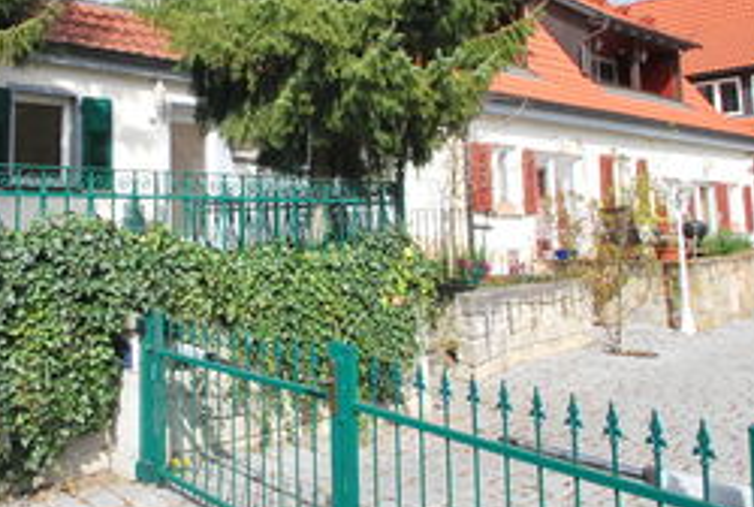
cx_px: 202
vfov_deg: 39.3
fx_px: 693
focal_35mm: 33
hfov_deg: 54.8
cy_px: 137
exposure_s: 1/400
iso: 800
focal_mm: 11
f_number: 11
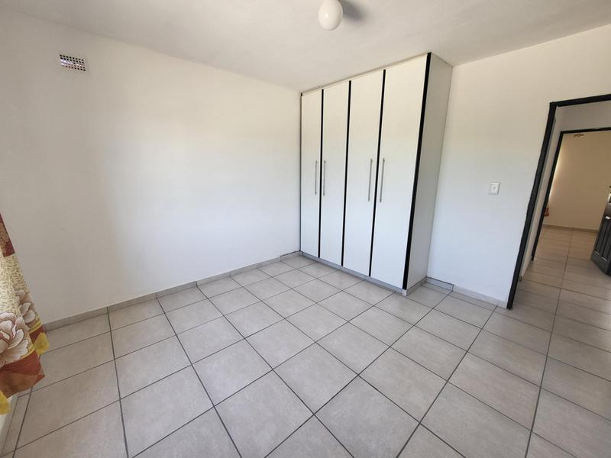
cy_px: 229
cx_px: 306
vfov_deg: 89.9
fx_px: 229
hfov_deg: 106.2
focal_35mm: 13
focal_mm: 1.74
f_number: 2.2
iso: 64
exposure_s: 1/50
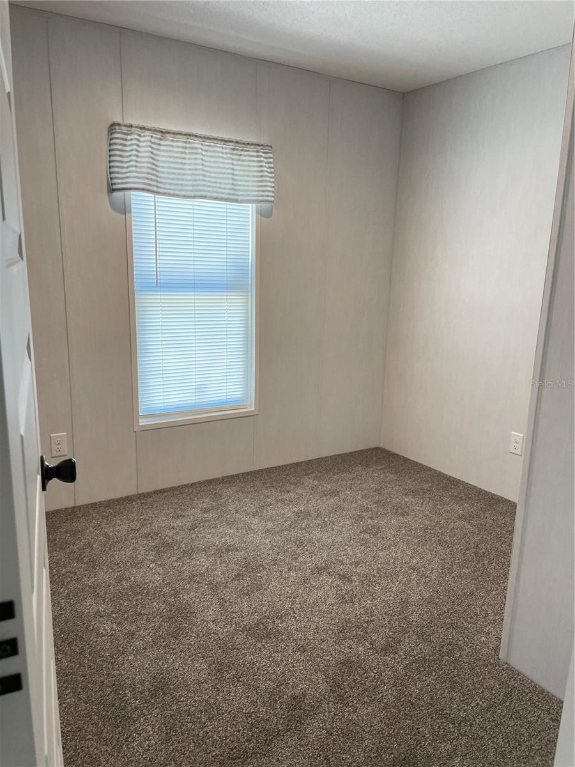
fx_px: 576
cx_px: 288
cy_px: 384
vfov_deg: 67.3
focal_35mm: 26
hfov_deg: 53.1
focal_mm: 4.2
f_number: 1.6
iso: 100
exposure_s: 1/120
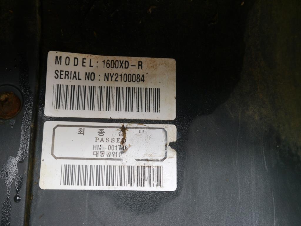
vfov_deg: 32.9
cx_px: 150
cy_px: 113
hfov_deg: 42.9
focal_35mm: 44
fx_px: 383
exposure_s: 1/125
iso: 500
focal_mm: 22
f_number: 4.4
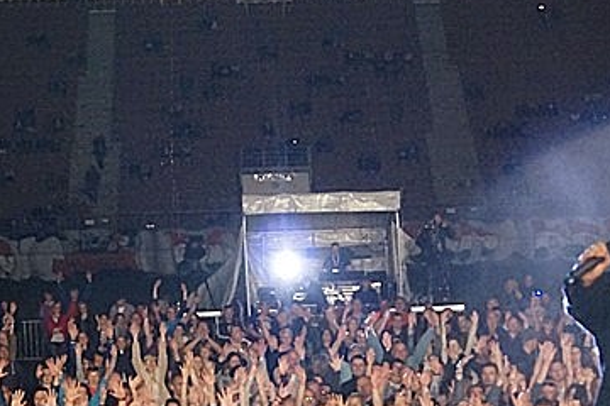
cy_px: 445
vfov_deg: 10.6
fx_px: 2169
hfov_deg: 16.0
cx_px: 349
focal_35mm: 128
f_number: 4.5
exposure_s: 1/125
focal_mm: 30
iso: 3200
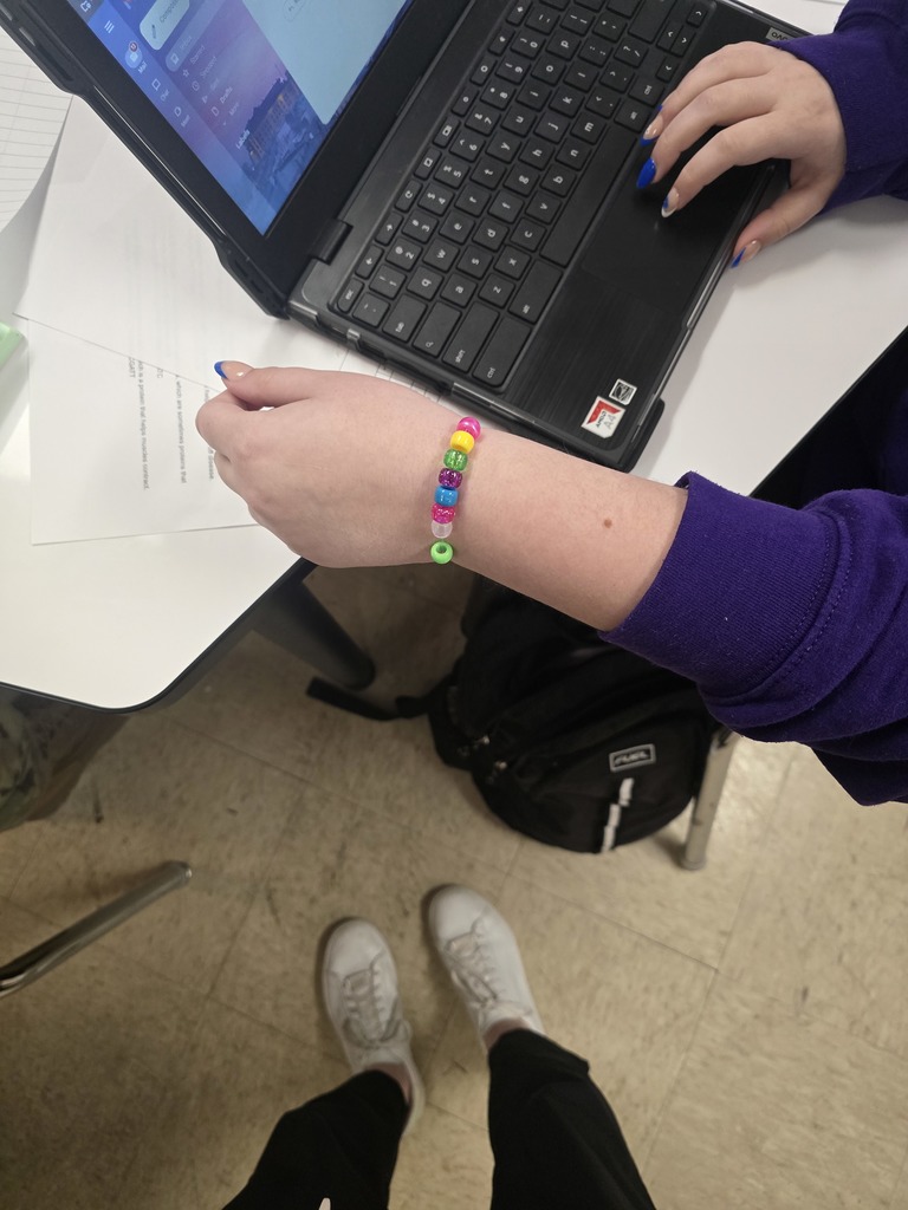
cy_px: 605
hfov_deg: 58.9
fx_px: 804
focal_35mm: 23
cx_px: 454
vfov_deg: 73.9
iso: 800
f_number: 1.7
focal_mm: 6.3
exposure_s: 1/120
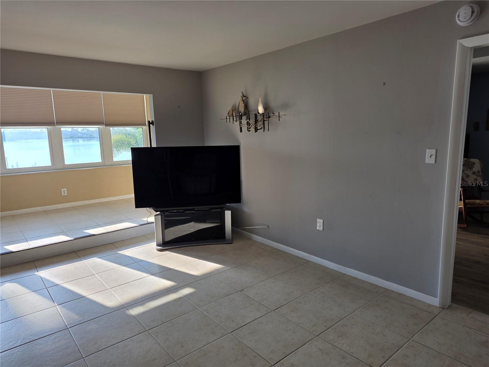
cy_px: 184
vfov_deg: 58.9
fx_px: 325
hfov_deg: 73.9
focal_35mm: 23
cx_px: 244
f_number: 1.7
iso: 12
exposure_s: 1/139
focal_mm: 6.25
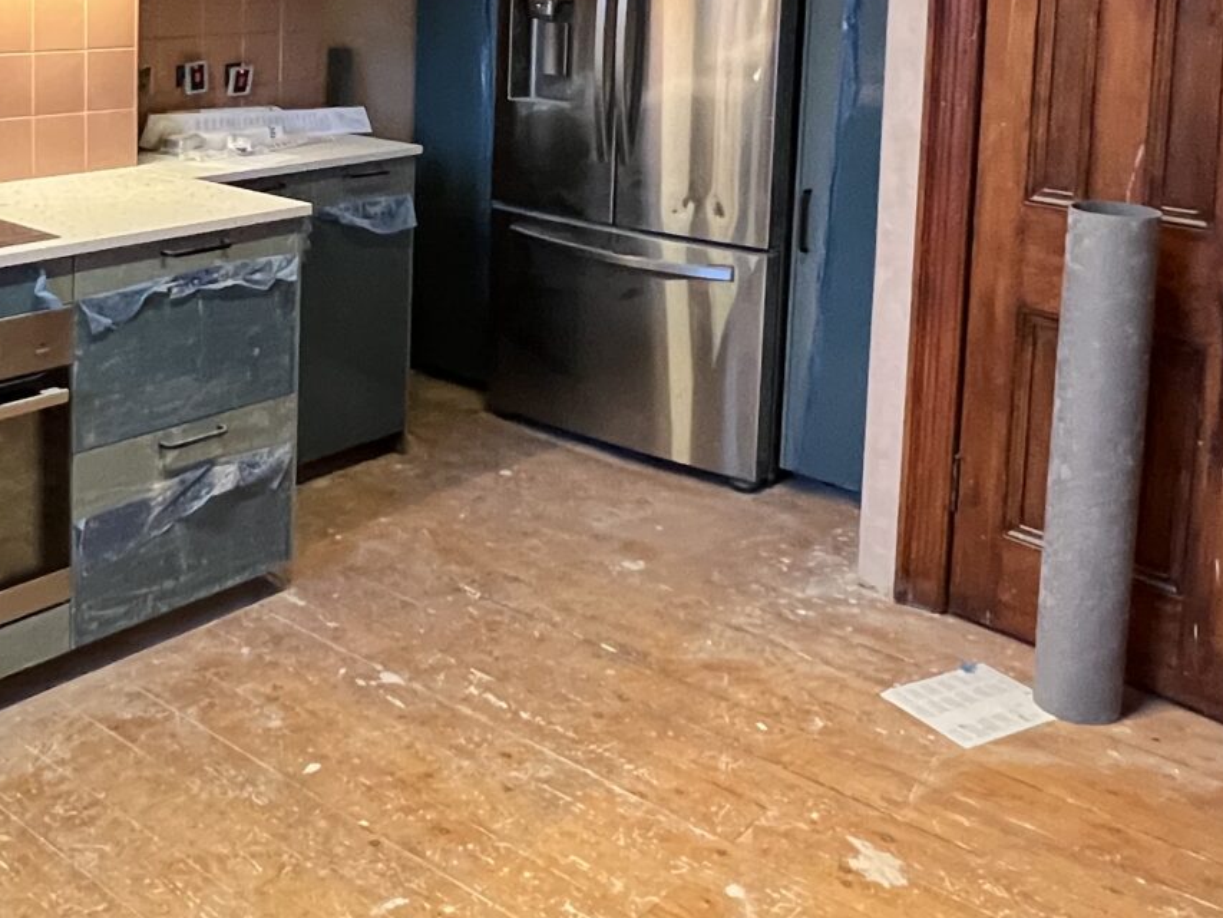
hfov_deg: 46.3
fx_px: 1378
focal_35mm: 39
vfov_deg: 34.7
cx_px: 321
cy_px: 92
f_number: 1.8
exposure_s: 1/50
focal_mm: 1.57
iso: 500
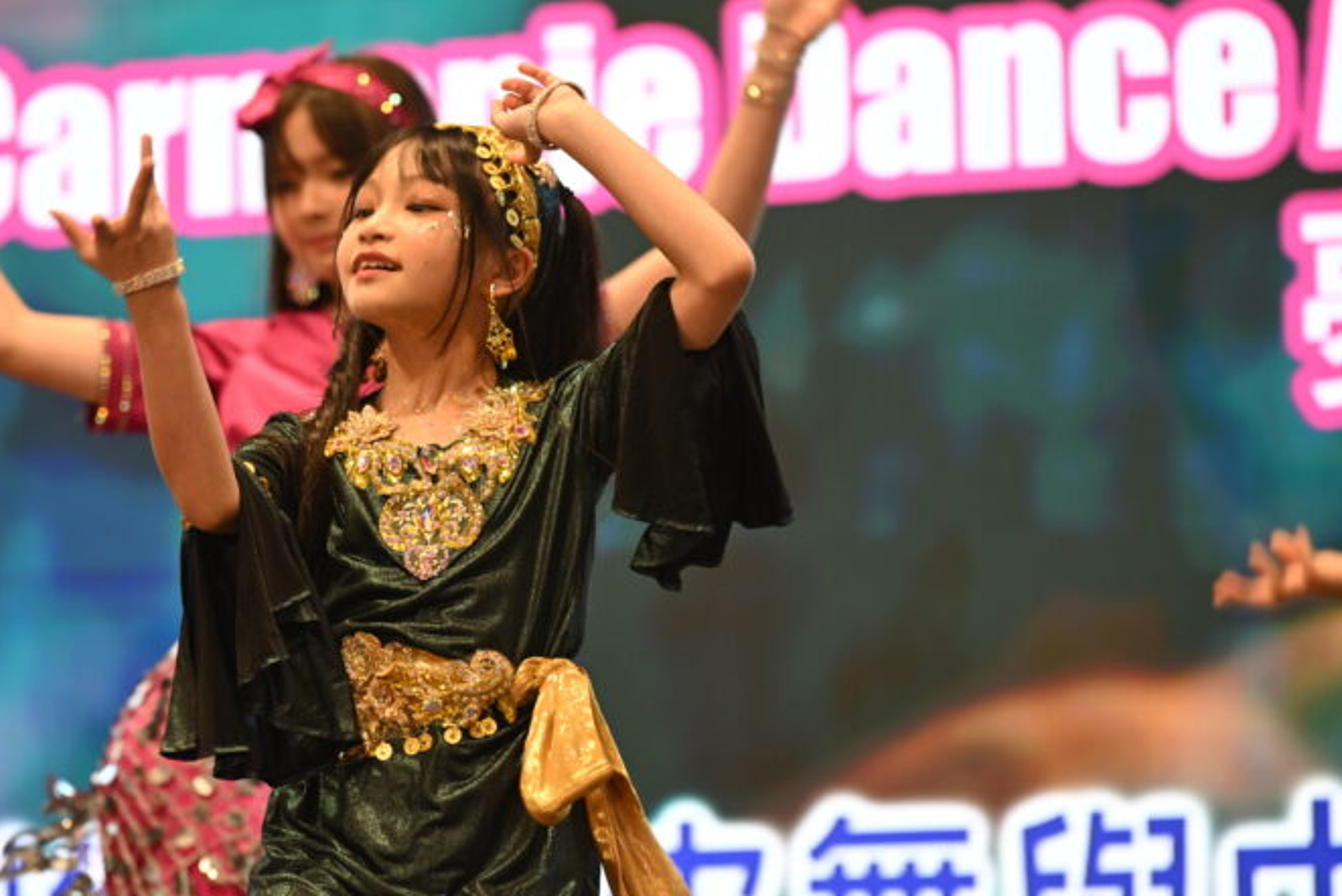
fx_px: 8652
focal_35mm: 232
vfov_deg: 5.9
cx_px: 527
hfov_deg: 8.9
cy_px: 451
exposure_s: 1/160
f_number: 2.8
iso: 1000
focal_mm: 150
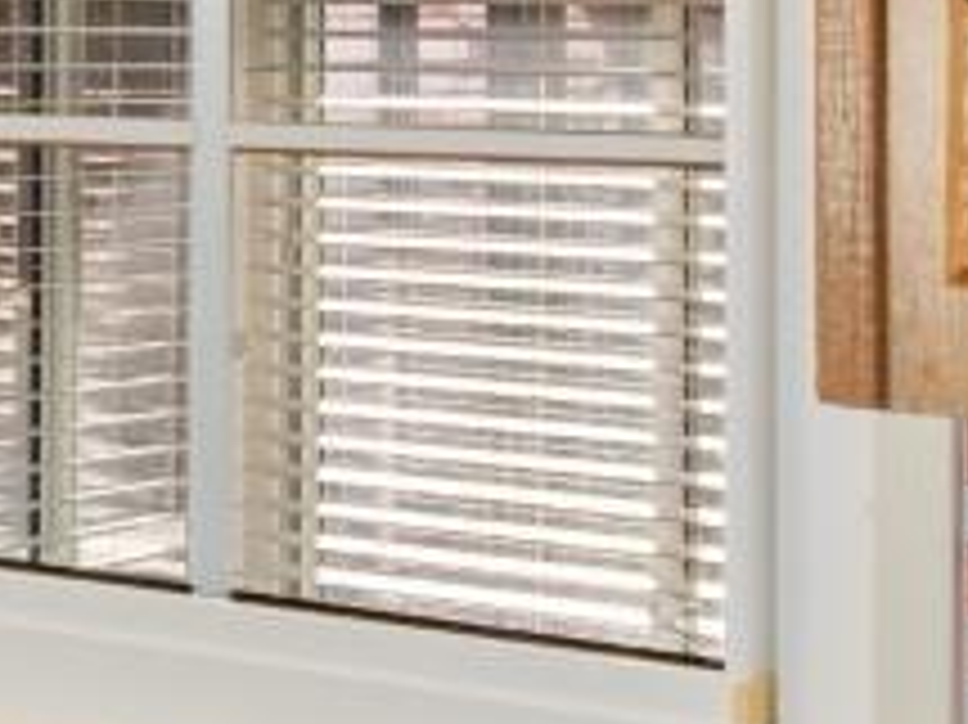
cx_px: -1081
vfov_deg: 12.6
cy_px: -31
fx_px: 3242
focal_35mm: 116
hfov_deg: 13.9
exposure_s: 1/13
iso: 100
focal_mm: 11
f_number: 4.8
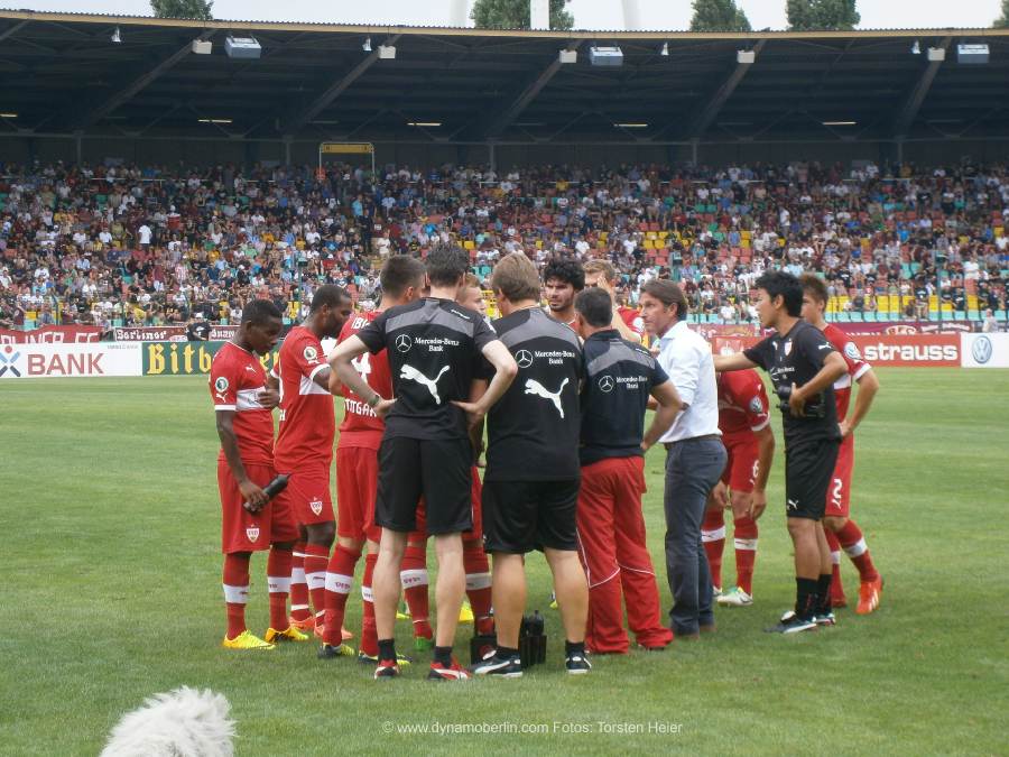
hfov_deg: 19.4
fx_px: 2944
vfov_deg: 14.6
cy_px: 378
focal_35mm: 101
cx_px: 504
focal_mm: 17.8
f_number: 5.4
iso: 100
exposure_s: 1/80
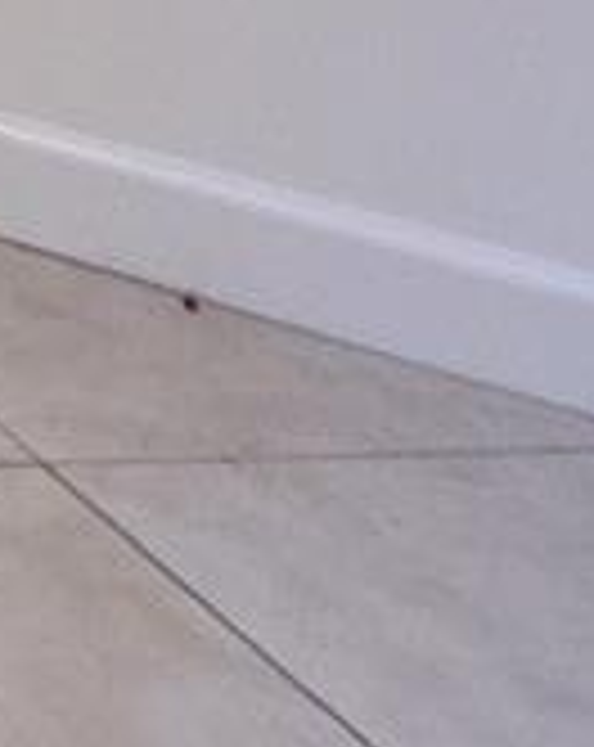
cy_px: -652
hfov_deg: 10.6
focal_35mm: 92
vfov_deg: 16.8
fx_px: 2029
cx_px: -1246
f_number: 2.2
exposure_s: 1/40
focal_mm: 1.74
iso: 320
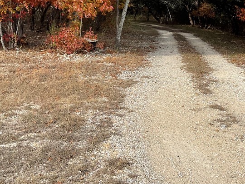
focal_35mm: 55
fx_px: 389
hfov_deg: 33.7
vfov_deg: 26.3
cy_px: 54
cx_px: 203
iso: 16
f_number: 1.8
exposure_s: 1/683
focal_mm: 3
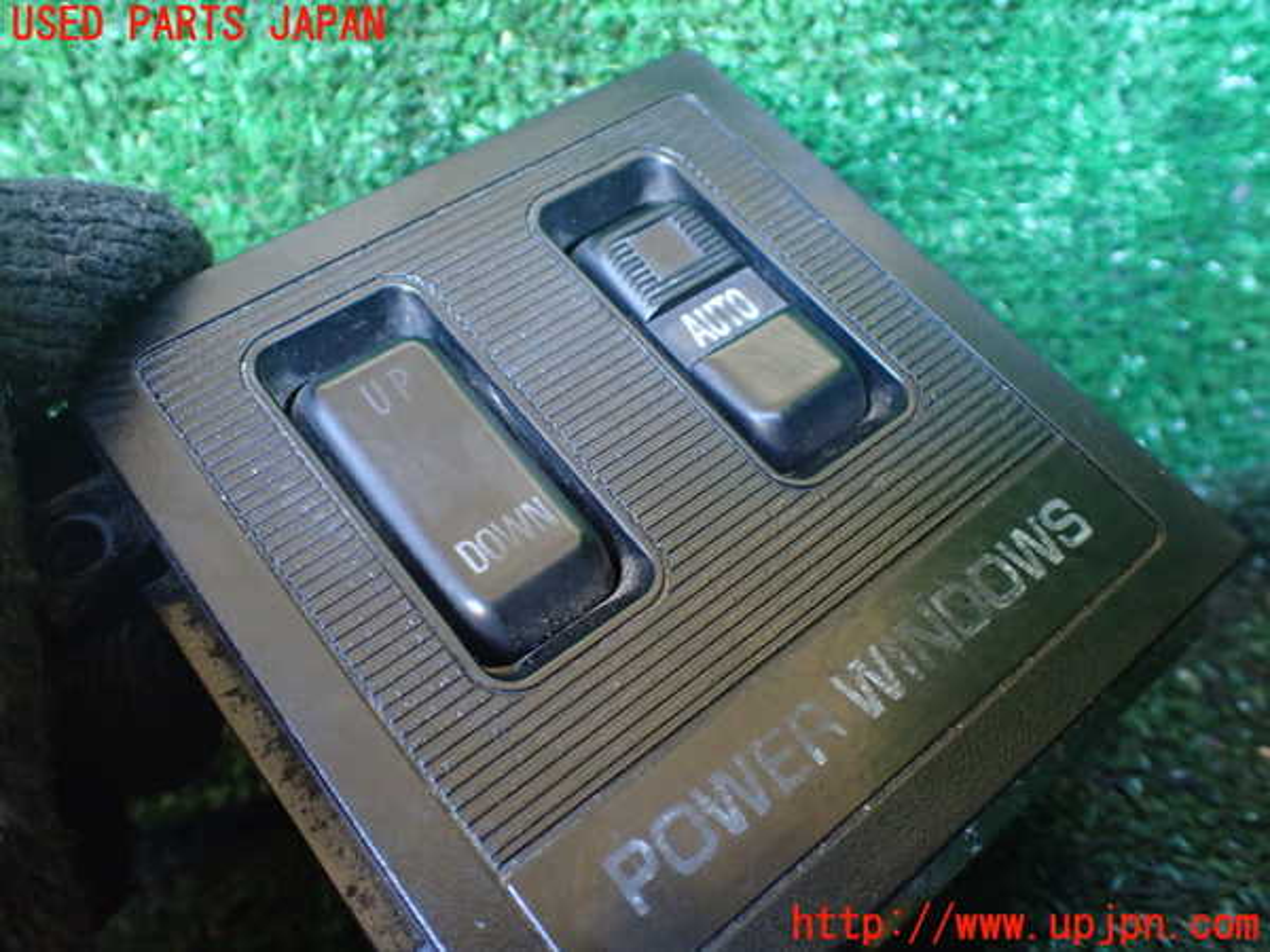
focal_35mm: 30
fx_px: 1101
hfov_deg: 60.0
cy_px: 476
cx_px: 635
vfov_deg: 46.8
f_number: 2.3
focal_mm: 5.4
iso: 800
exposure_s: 1/30
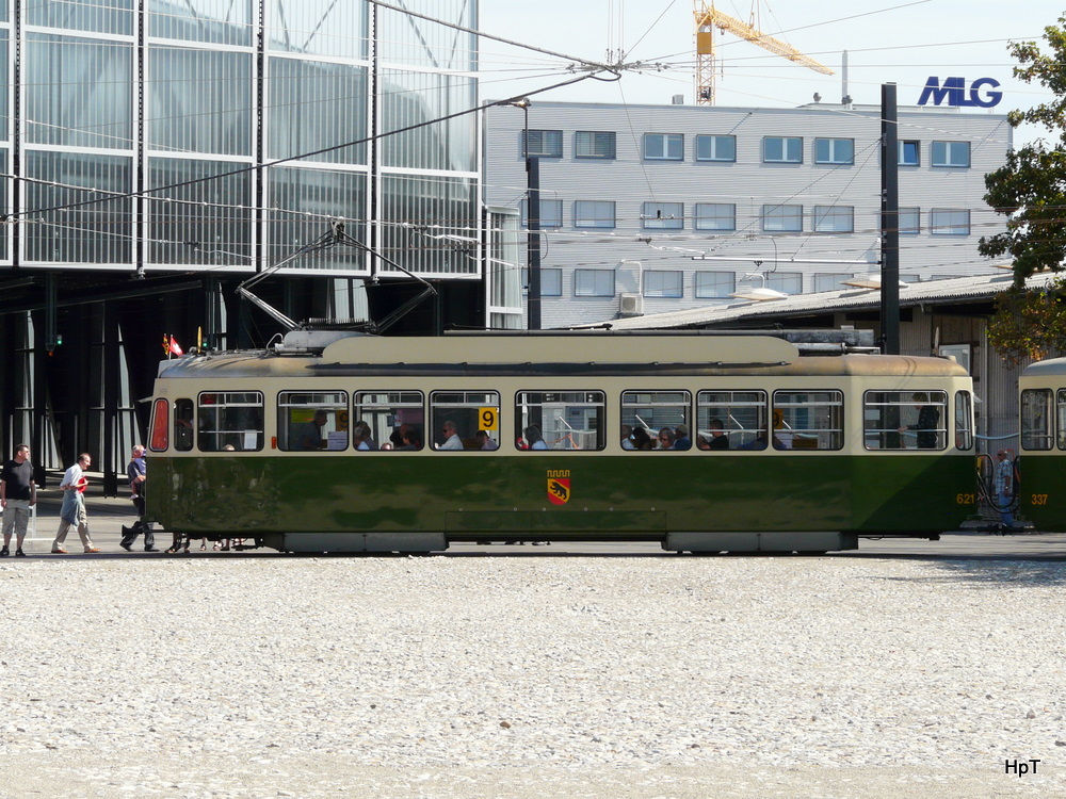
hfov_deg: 19.4
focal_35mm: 101
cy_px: 400
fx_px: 3110
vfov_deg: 14.6
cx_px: 533
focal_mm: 16.6
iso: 100
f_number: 5.6
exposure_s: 1/320
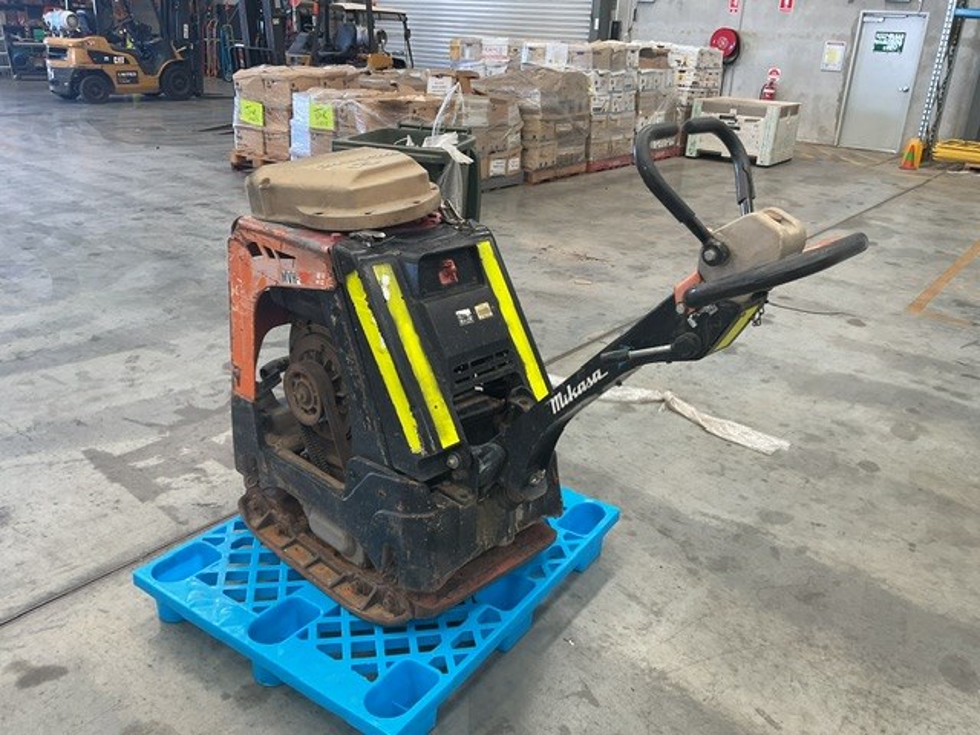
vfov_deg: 48.2
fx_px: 821
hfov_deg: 61.7
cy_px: 368
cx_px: 490
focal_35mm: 29
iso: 32
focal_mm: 3
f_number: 1.8
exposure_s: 1/60
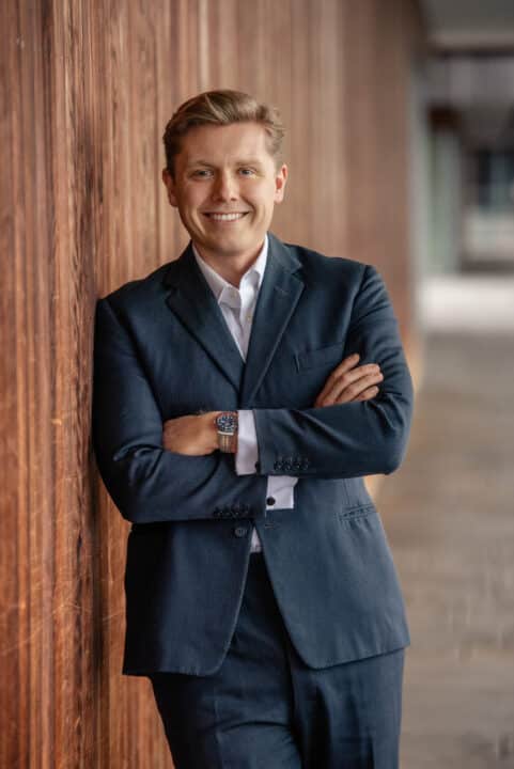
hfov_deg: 8.6
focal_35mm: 160
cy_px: 384
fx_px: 3421
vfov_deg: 12.8
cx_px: 257
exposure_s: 1/250
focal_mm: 160
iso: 1600
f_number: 3.5
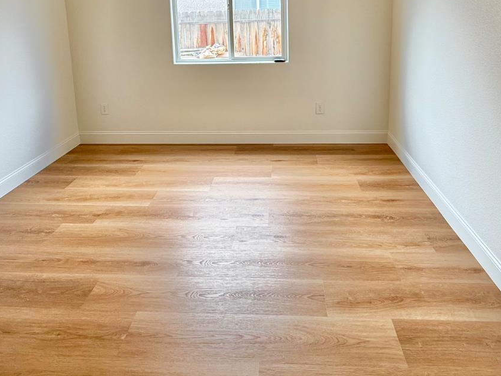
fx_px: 362
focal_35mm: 25
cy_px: 62
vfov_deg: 50.7
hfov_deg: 69.3
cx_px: 263
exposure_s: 1/120
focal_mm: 2.22
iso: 80
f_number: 2.2
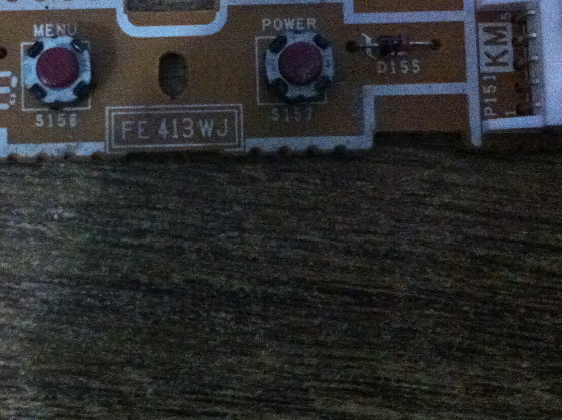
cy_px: 94
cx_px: 135
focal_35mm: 82
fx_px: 1329
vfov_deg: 17.8
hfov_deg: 23.6
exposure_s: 1/15
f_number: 2.8
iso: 1000
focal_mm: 3.85
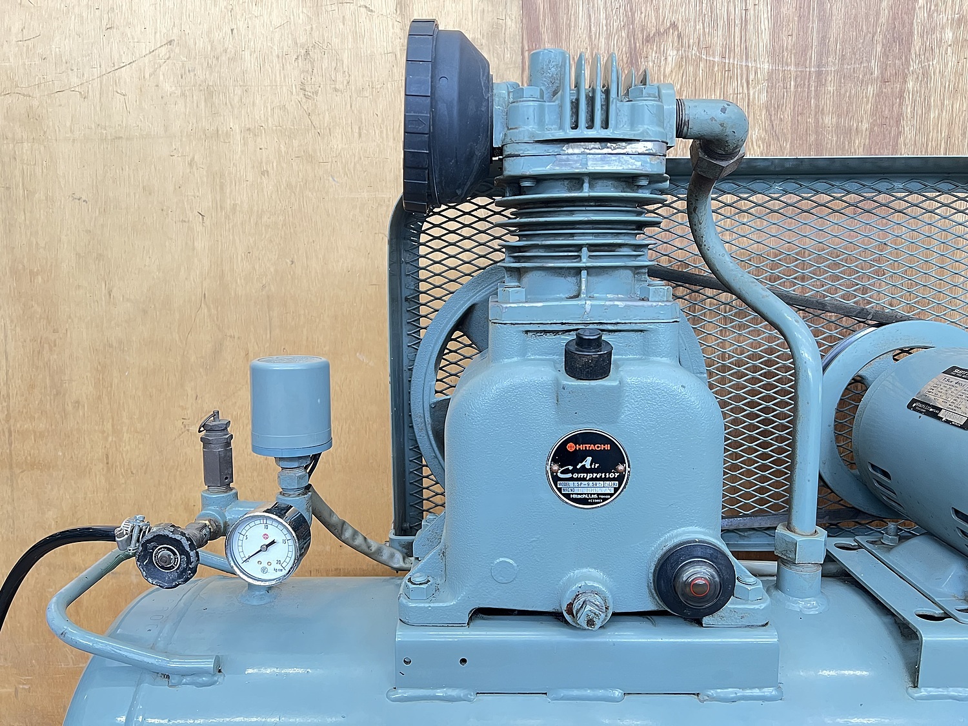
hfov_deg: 67.3
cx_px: 484
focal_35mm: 26
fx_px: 727
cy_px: 363
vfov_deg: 53.1
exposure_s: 1/60
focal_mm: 5.7
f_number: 1.5
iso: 250
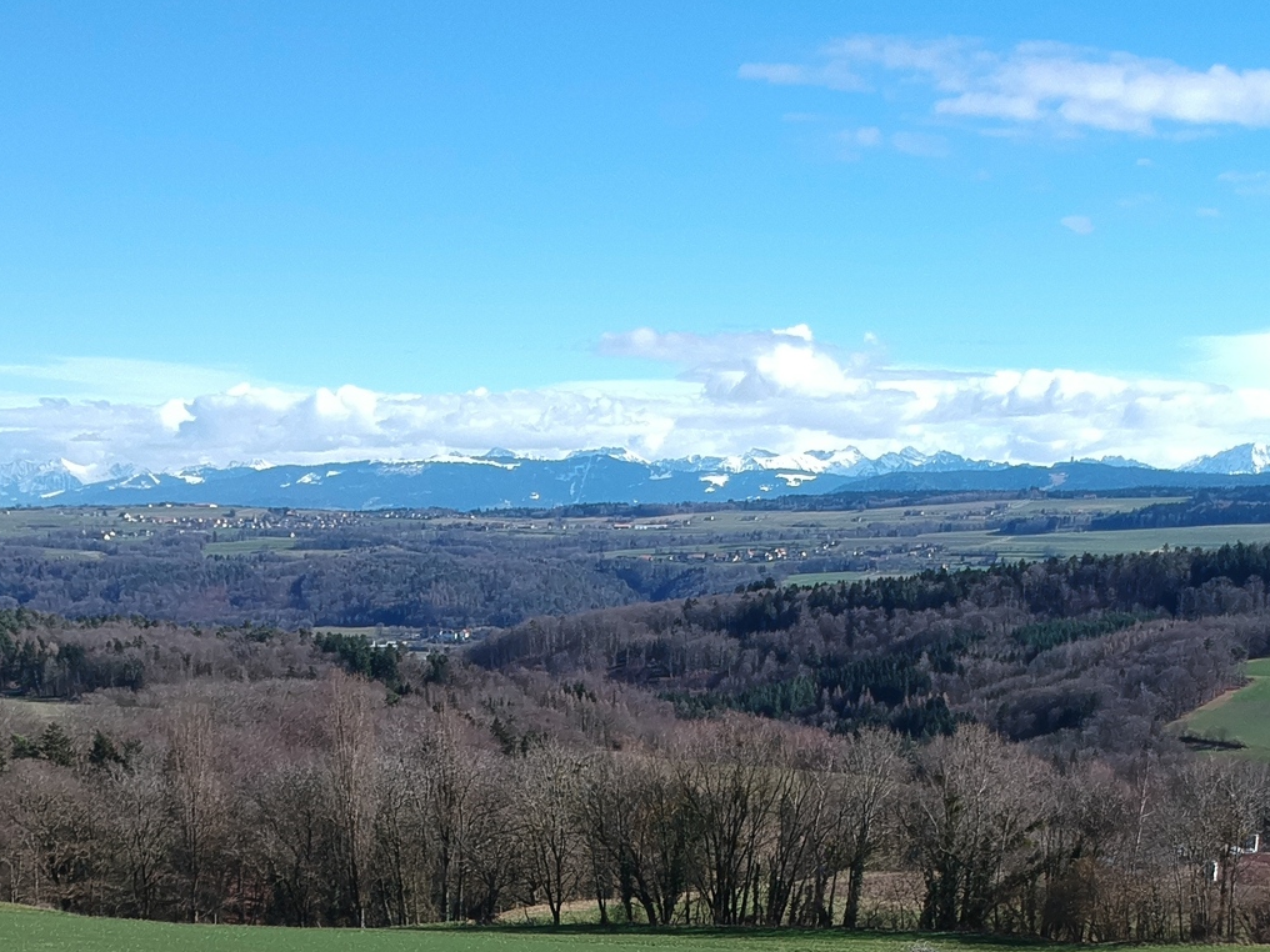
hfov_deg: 30.7
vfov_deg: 21.3
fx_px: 2311
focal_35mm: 63
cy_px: 1197
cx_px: 744
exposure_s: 1/1000
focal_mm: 4.49
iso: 100
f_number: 2.6
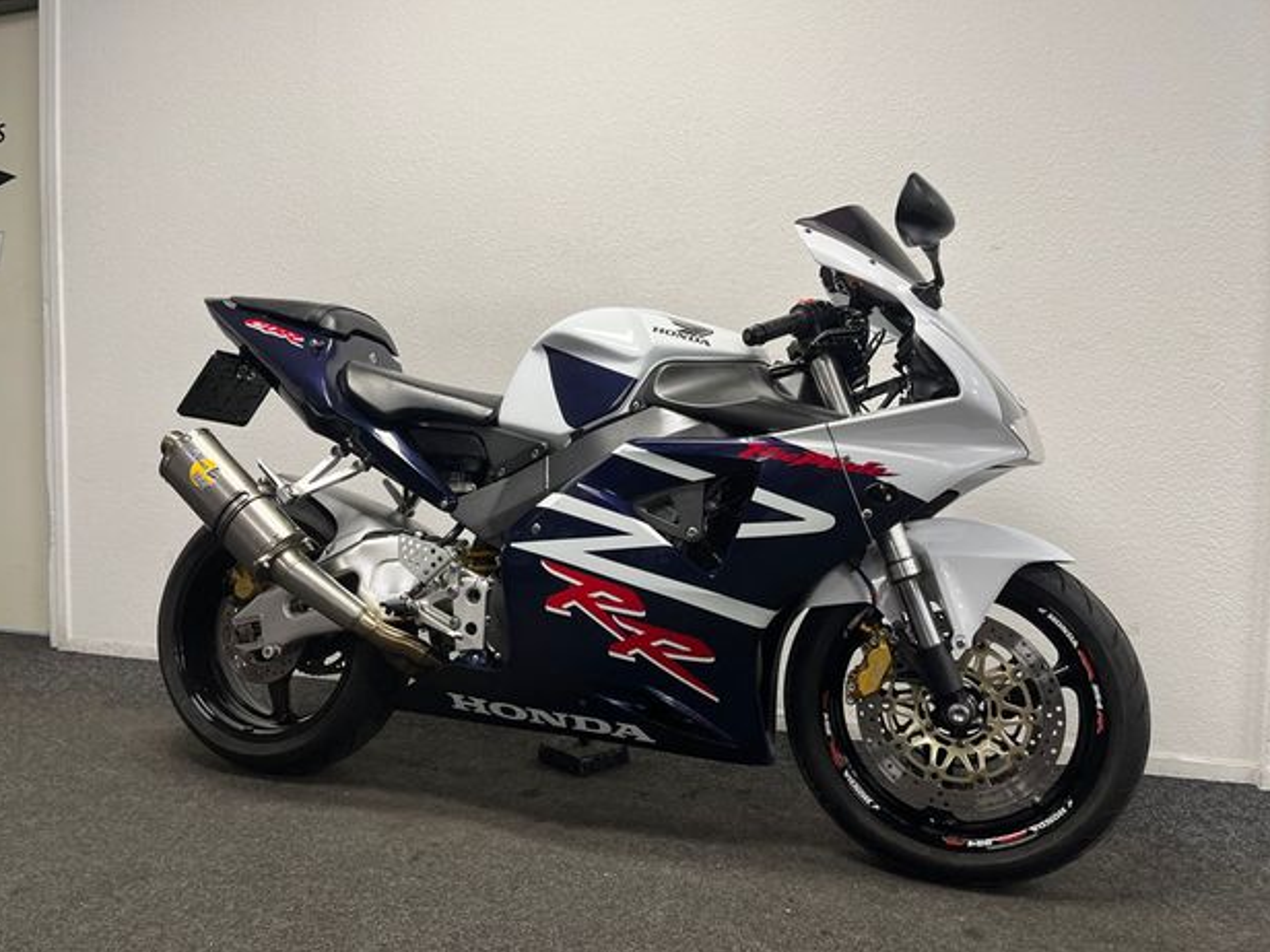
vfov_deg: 51.3
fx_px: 991
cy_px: 492
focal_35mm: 27
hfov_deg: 65.3
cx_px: 616
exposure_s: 1/100
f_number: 1.6
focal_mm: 5.1
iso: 125
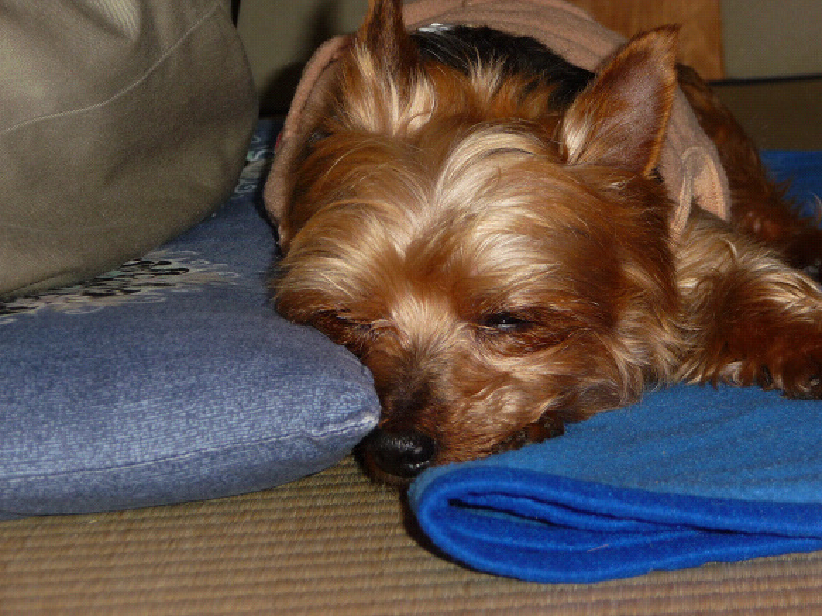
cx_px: 411
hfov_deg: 14.0
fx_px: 3348
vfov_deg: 10.5
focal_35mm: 141
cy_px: 308
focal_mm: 24.1
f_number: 4.8
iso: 125
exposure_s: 1/40
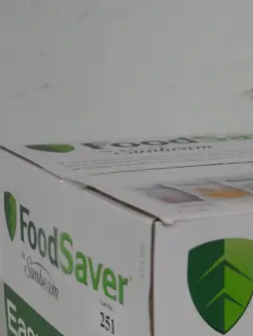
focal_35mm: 97
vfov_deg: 19.6
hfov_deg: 14.6
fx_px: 944
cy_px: 334
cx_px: 329
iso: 400
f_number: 3.6
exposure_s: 1/60
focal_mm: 16
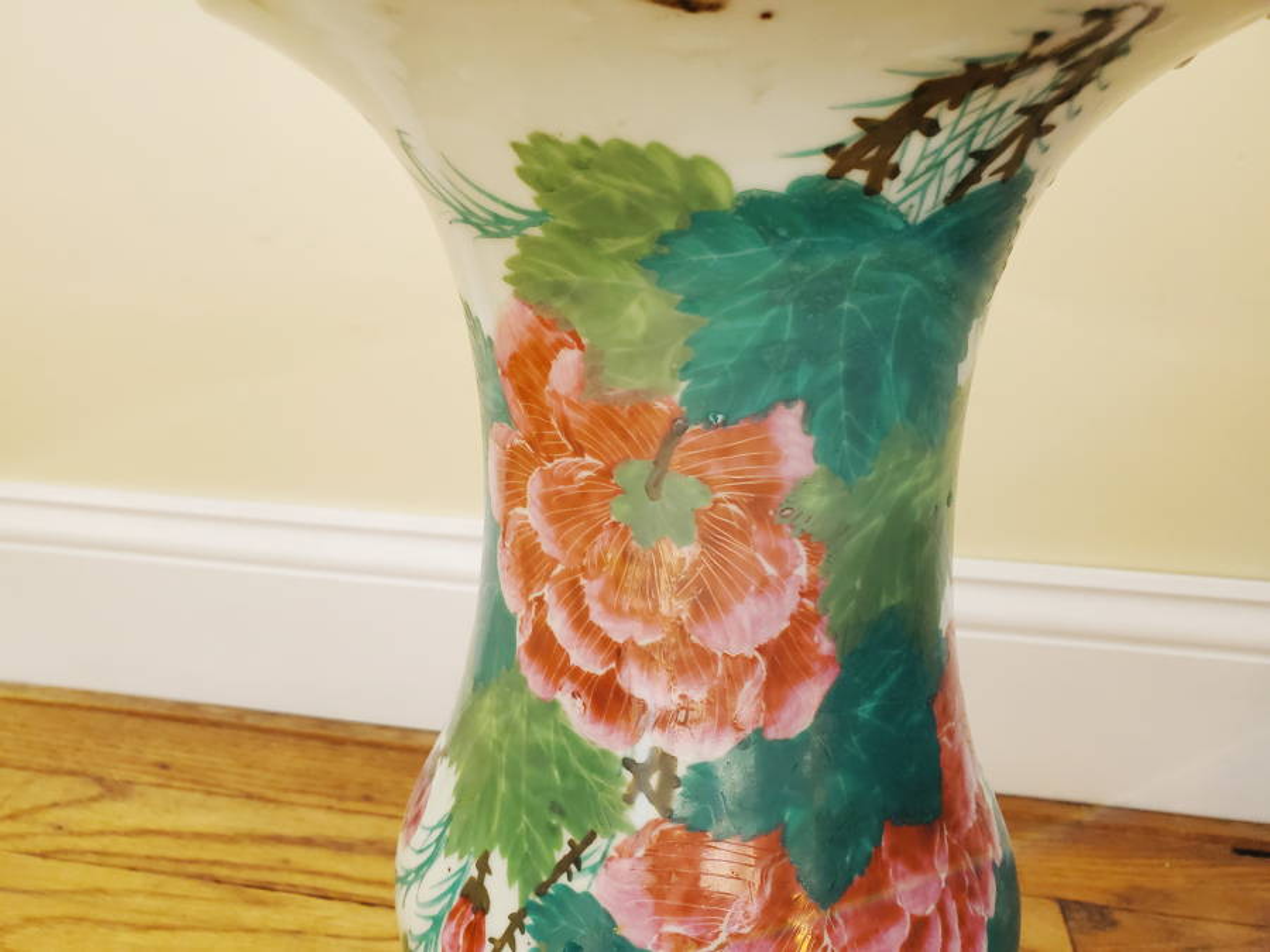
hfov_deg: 67.3
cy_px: 476
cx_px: 635
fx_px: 954
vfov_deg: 53.1
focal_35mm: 26
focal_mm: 4.3
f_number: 2.4
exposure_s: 1/100
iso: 200
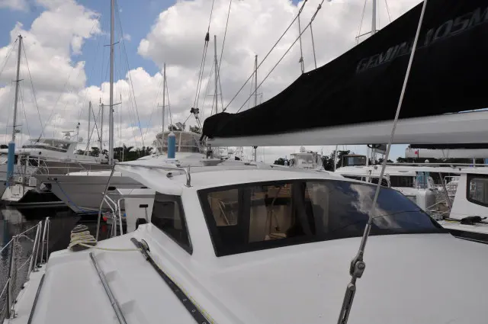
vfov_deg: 56.0
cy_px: 162
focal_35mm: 22
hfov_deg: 77.4
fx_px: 305
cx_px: 244
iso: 200
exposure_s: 1/400
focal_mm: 15
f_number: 10
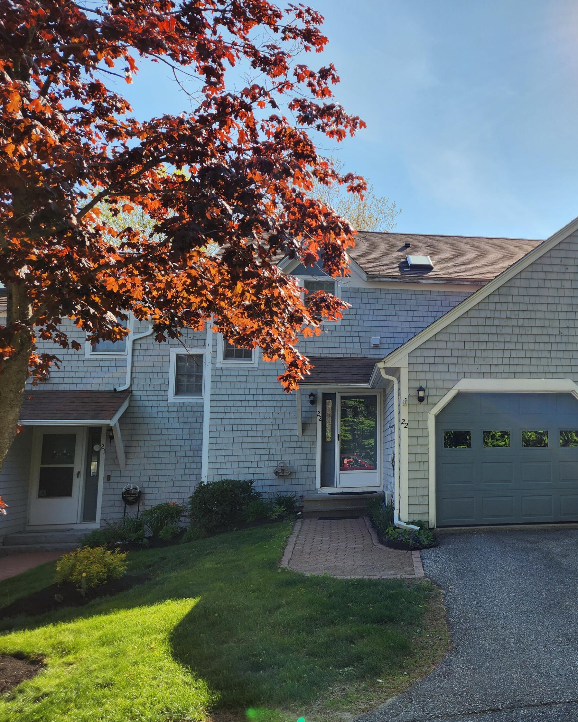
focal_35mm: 30
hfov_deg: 45.6
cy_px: 361
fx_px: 641
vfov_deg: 58.8
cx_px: 477
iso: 20
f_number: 1.8
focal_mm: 5.4
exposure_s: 1/1182
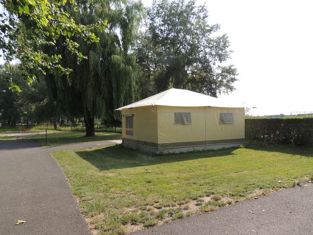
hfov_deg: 67.3
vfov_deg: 53.0
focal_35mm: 26
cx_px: 157
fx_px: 235
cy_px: 126
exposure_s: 1/800
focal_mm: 4.3
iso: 100
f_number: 3
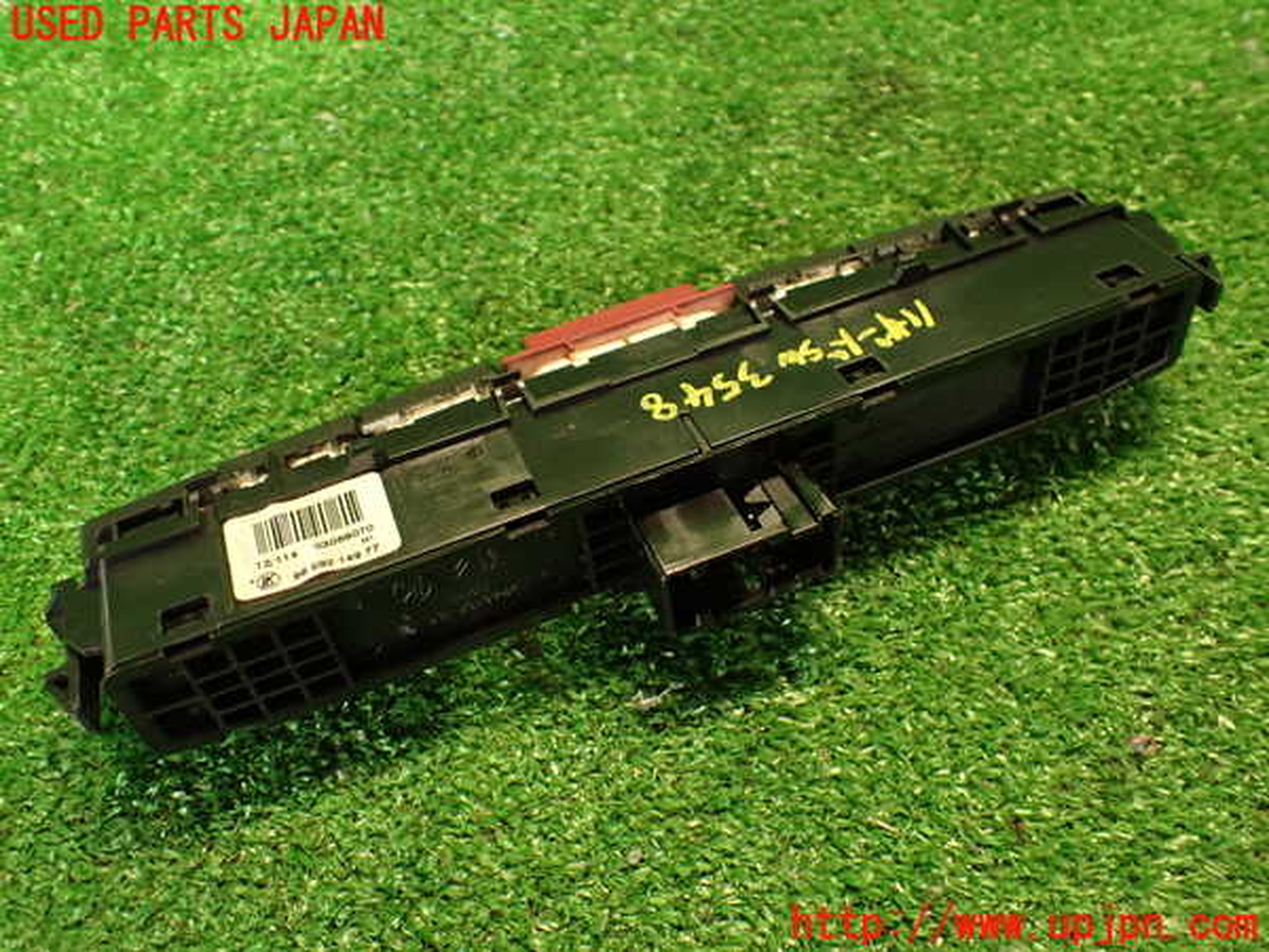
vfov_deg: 46.8
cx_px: 634
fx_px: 1100
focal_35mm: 30
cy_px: 476
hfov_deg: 60.0
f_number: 2.3
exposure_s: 1/30
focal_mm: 5.4
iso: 500
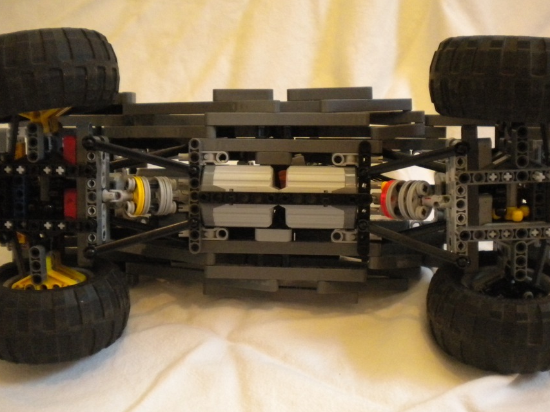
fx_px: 667
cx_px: 280
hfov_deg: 44.8
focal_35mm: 42
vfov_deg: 34.4
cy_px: 211
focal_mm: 6.3
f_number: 3.1
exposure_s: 1/62.3
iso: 800
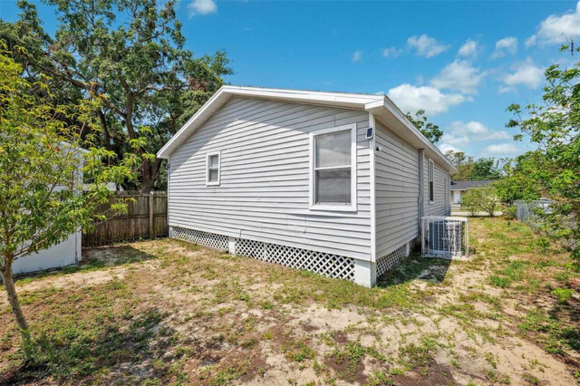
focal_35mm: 14
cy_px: 193
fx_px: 225
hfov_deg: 104.3
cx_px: 290
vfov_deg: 81.1
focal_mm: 14
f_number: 8
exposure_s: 1/1250
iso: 400
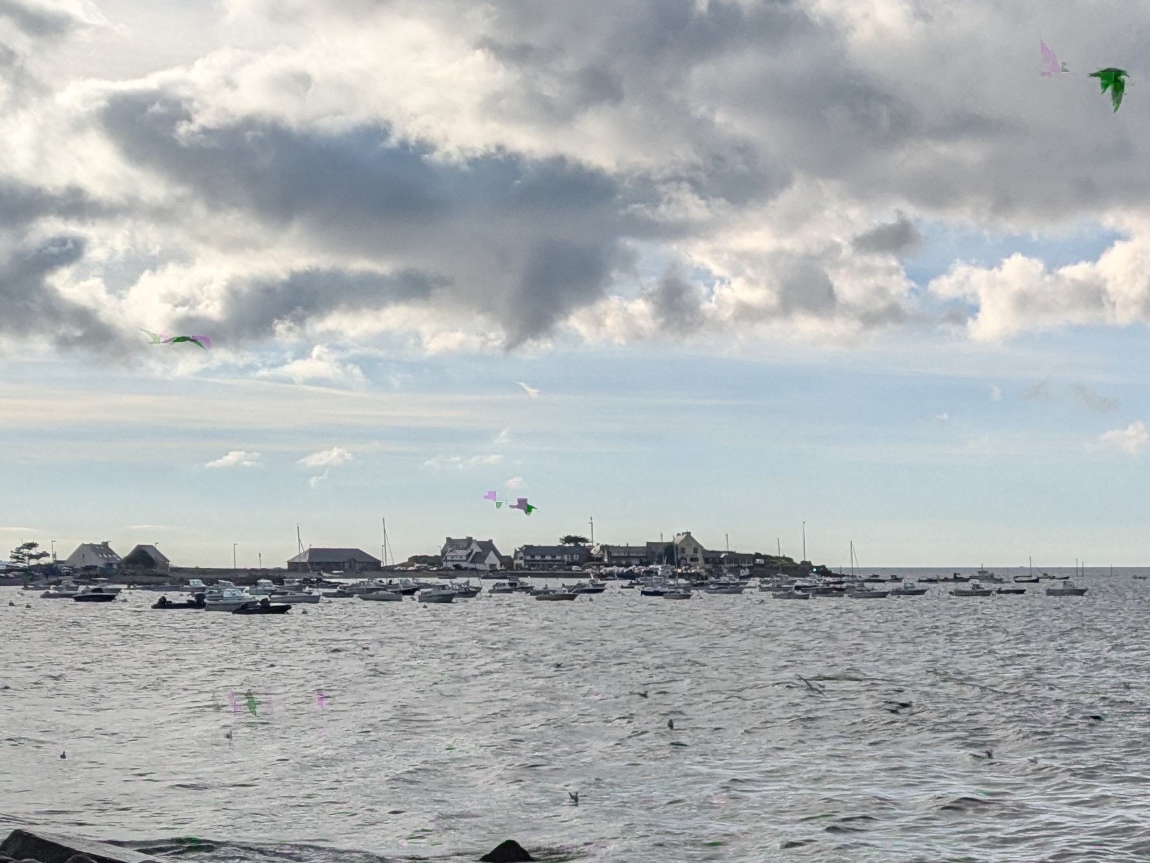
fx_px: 2060
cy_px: 822
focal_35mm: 62
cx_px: 1072
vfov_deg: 22.9
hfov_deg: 29.7
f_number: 1.73
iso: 59
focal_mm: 4.38
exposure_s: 1/7812
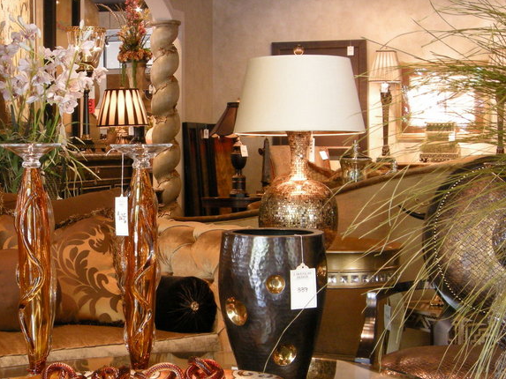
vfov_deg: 18.0
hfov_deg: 23.4
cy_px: 235
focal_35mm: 82
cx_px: 86
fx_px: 1199
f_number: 6.1
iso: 200
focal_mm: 10.1
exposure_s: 1/4
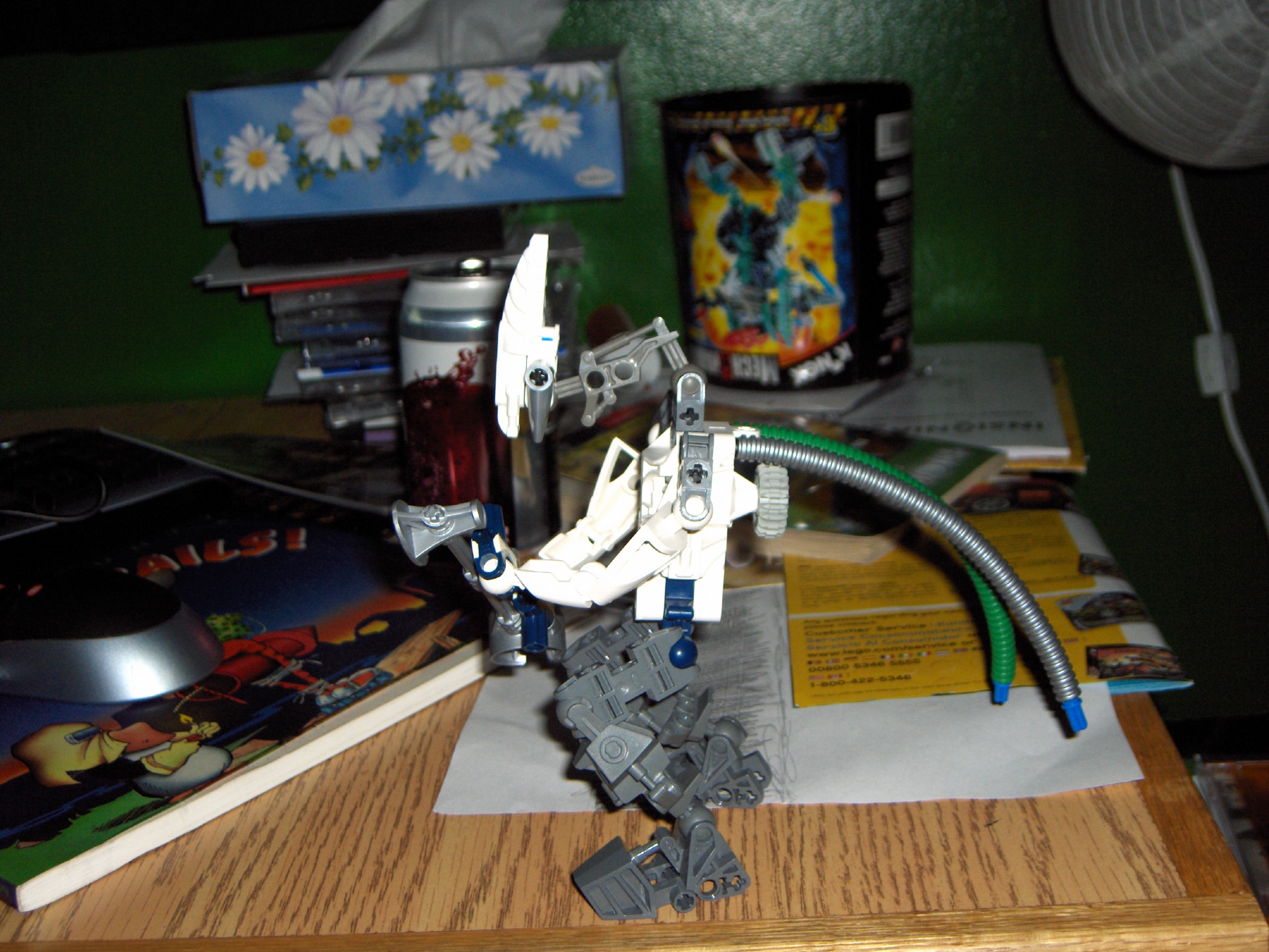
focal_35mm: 44
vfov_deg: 32.9
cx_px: 634
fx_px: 1613
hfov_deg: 42.9
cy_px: 476
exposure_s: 1/60
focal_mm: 9
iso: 100
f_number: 2.9
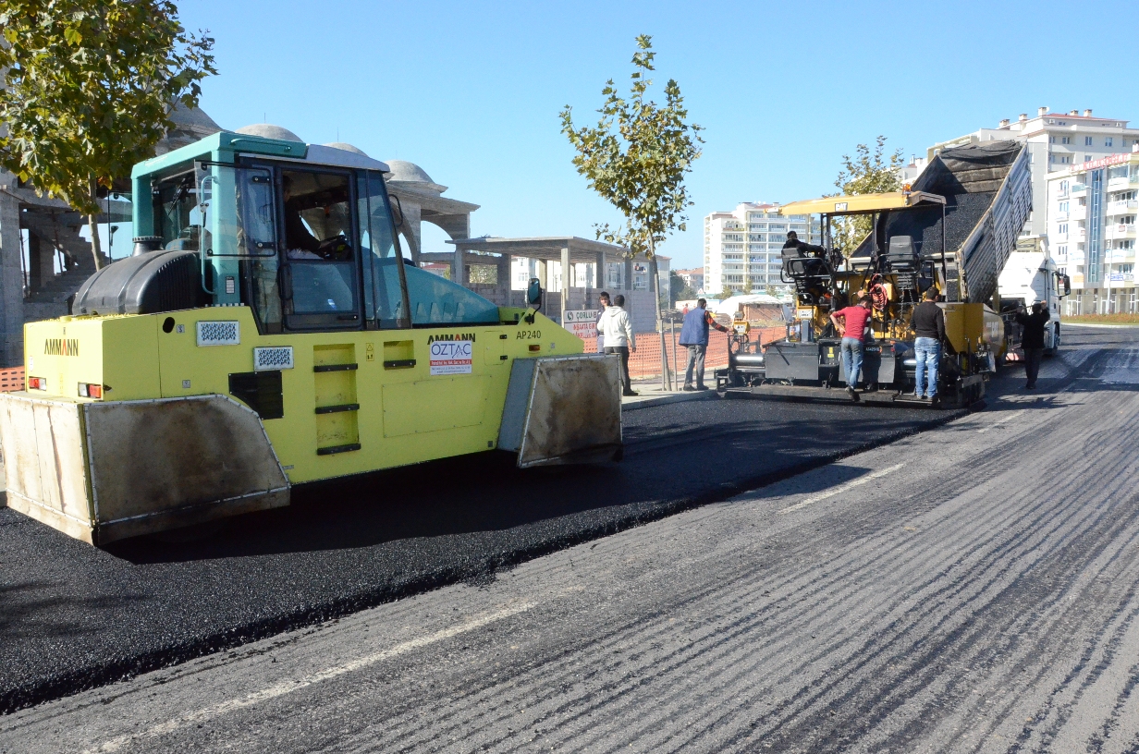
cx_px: 570
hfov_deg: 67.5
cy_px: 377
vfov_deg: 47.7
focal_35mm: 27
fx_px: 852
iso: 4000
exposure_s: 1/1000
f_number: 16
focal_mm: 18
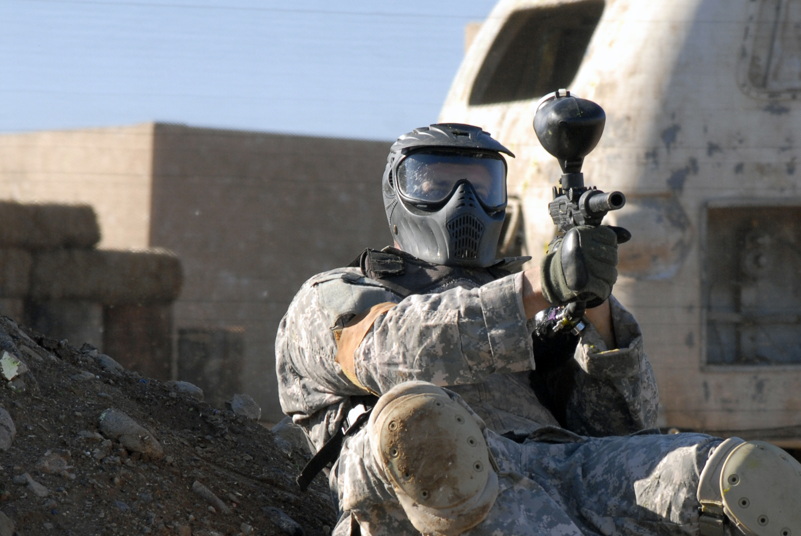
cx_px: 486
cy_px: 418
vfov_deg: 5.3
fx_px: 5836
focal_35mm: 262
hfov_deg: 7.8
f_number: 6.3
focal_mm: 110
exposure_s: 1/400
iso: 320
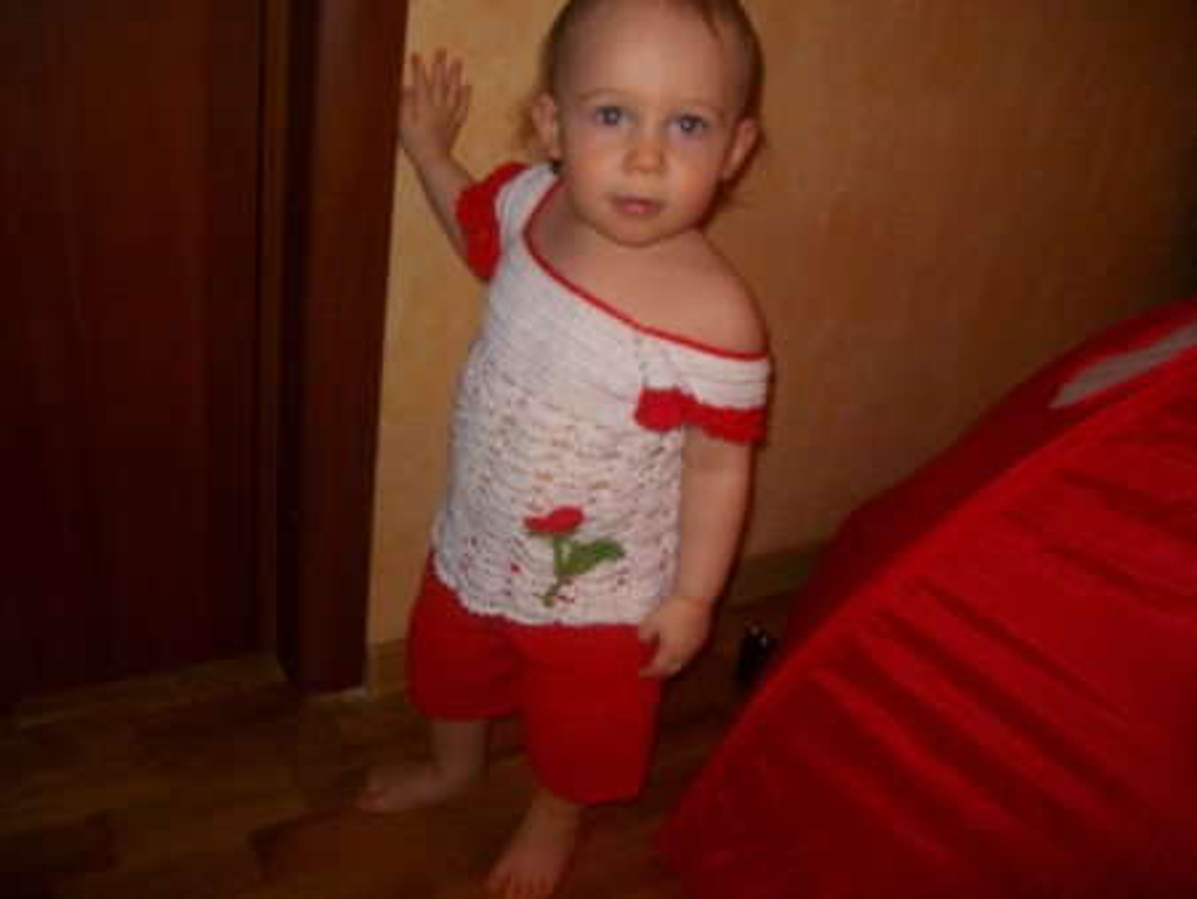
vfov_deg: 41.8
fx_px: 1176
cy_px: 450
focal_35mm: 34
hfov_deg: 53.9
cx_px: 598
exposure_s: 1/40
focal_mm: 5.7
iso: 125
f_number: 2.9
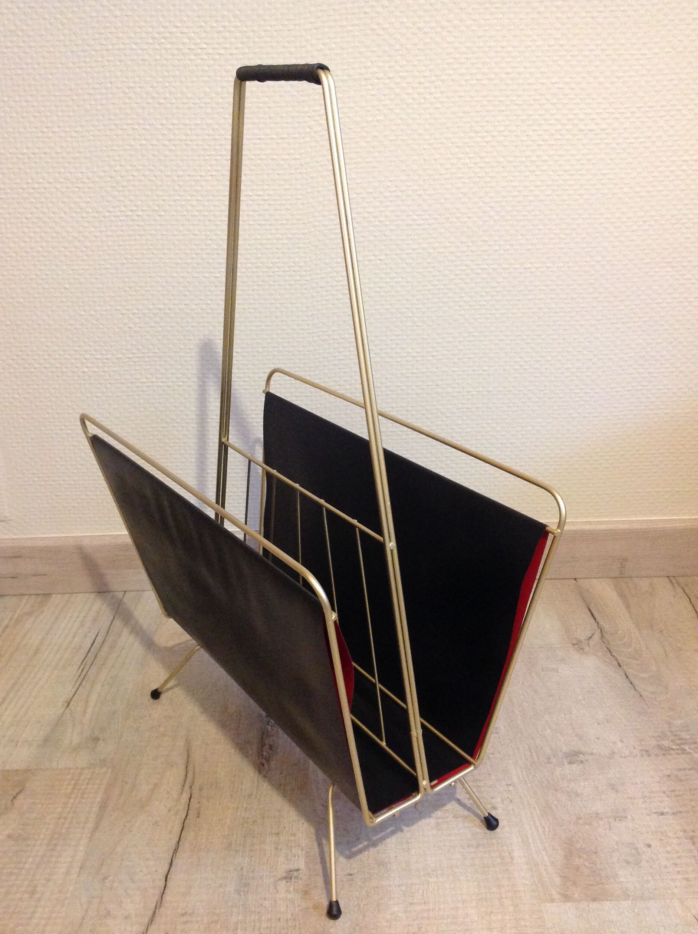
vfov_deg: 51.4
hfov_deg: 39.6
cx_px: 342
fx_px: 971
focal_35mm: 36
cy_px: 456
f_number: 2.4
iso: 400
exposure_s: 1/15
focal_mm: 4.28
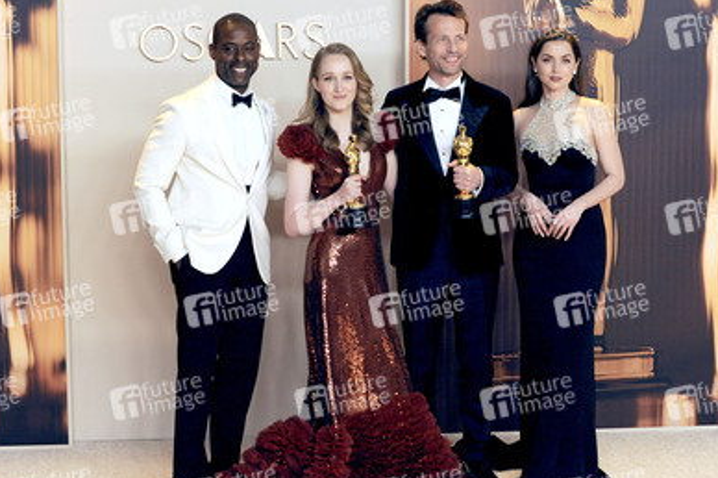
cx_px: 367
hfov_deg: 21.9
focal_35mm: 93
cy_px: 259
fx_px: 1853
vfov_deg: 14.7
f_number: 5.6
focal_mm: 80
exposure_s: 1/200
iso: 2000
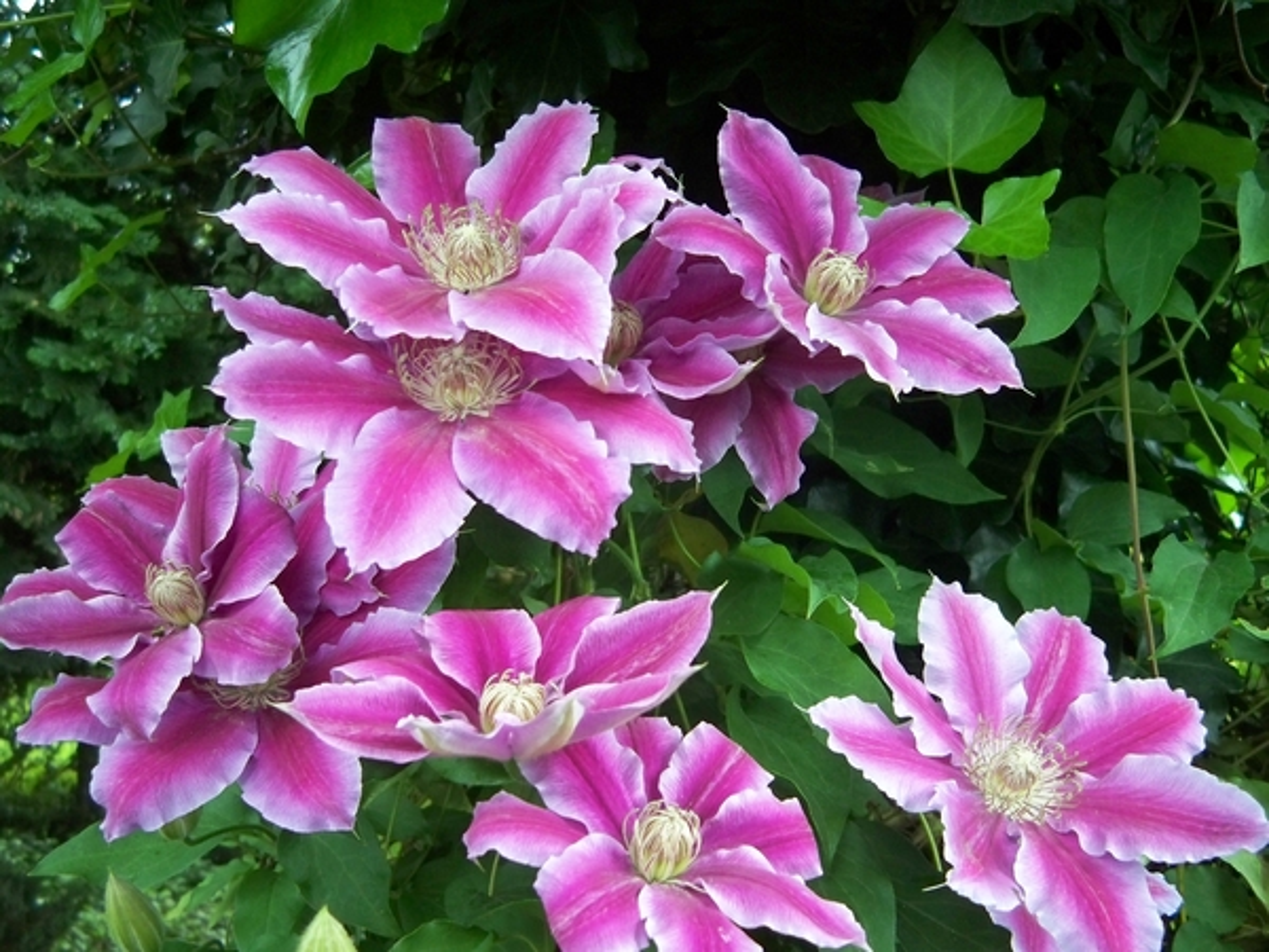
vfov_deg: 38.7
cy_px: 476
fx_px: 1356
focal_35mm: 37
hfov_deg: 50.1
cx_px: 634
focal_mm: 7.9
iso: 320
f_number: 3.1
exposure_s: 1/30
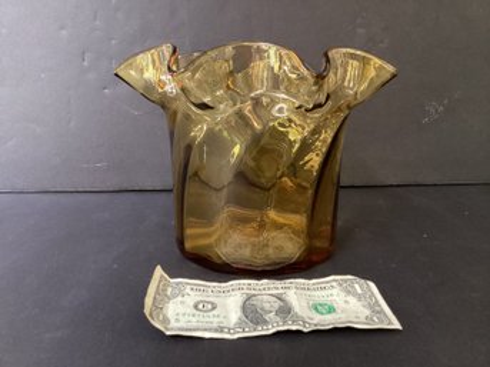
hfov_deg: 58.4
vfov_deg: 45.4
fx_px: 439
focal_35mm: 31
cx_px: 245
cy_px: 184
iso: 400
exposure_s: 1/50
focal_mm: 3.3
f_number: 2.4
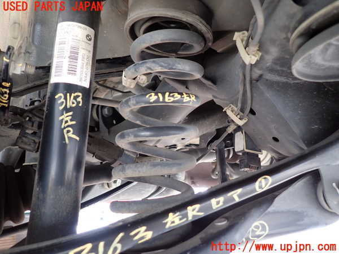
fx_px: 245
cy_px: 127
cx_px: 170
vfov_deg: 54.9
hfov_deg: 69.4
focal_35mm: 25
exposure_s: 1/80
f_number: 2
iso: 200
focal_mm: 4.5
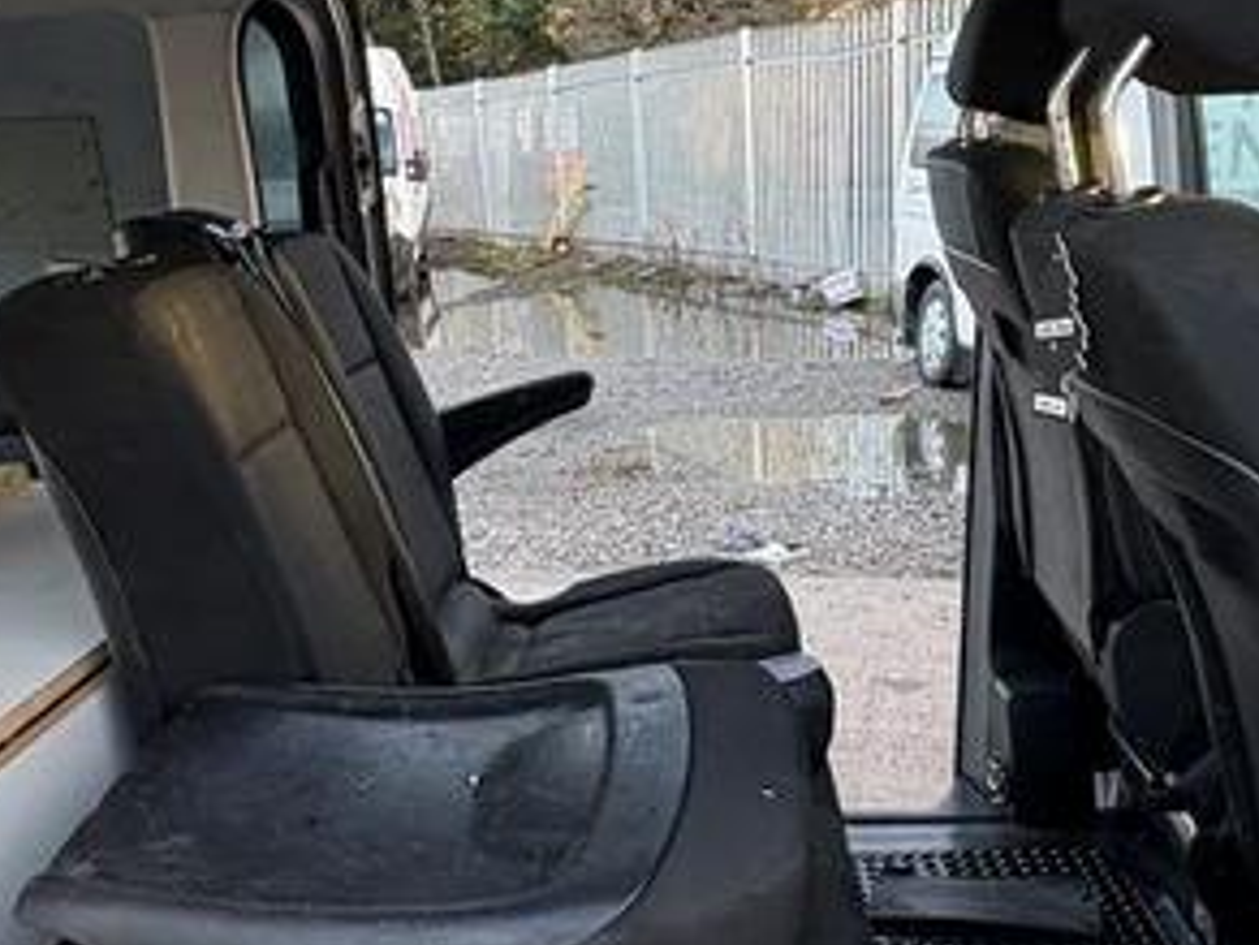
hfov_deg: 43.8
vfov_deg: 33.3
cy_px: 634
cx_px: 586
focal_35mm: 43
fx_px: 1564
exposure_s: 1/99
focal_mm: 2.22
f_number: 2.2
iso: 160
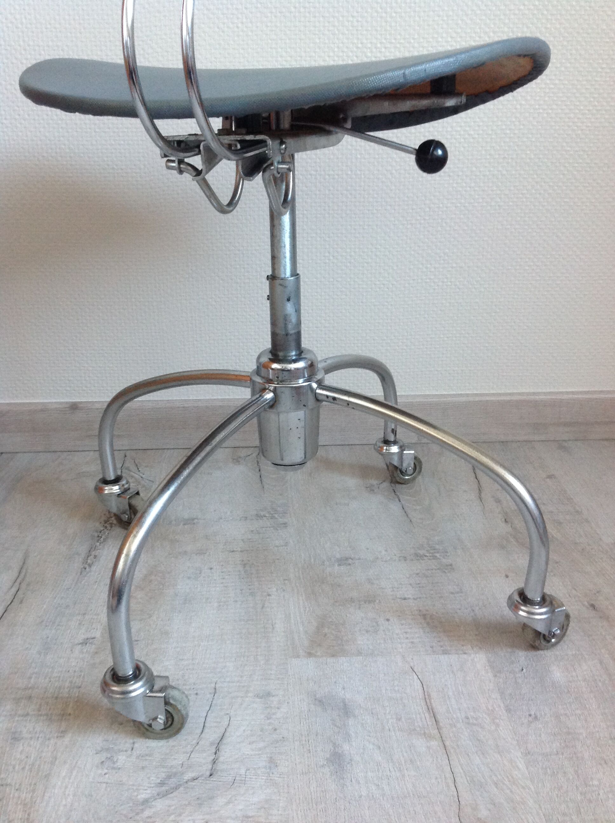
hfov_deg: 40.6
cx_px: 308
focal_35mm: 35
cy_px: 412
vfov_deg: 52.7
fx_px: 831
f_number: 2.4
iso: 200
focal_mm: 4.28
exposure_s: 1/15
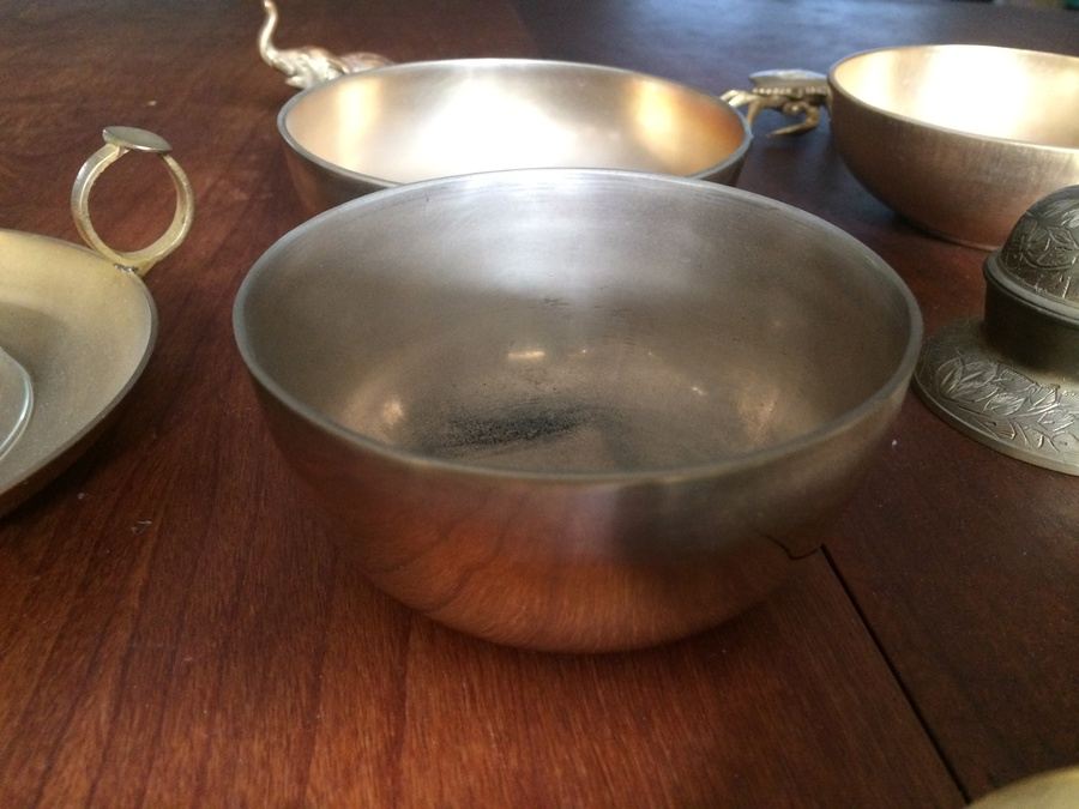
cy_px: 404
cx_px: 540
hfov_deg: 60.0
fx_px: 935
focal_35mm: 30
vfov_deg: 46.8
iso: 320
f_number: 2.2
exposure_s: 1/30
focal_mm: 4.12
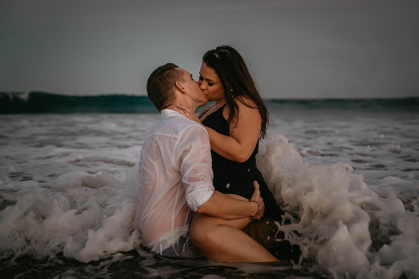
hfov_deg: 38.2
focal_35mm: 52
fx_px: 605
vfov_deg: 26.0
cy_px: 140
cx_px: 210
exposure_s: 1/200
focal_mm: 52
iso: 500
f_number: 2.8
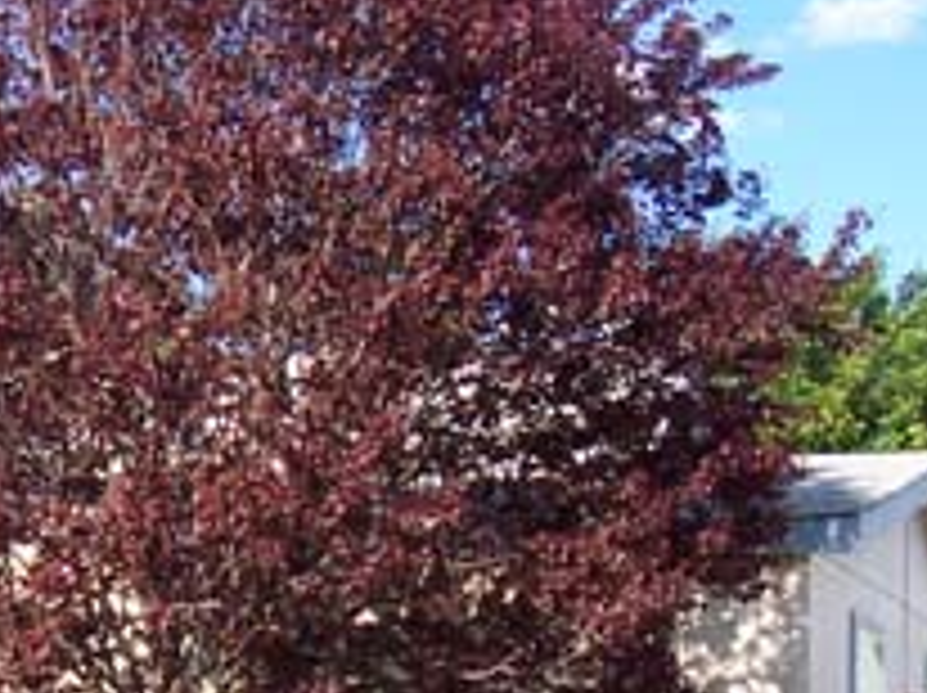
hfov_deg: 17.8
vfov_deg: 13.3
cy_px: 850
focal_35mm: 108
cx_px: 9
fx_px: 2889
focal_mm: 5.6
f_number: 5.6
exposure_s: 1/250
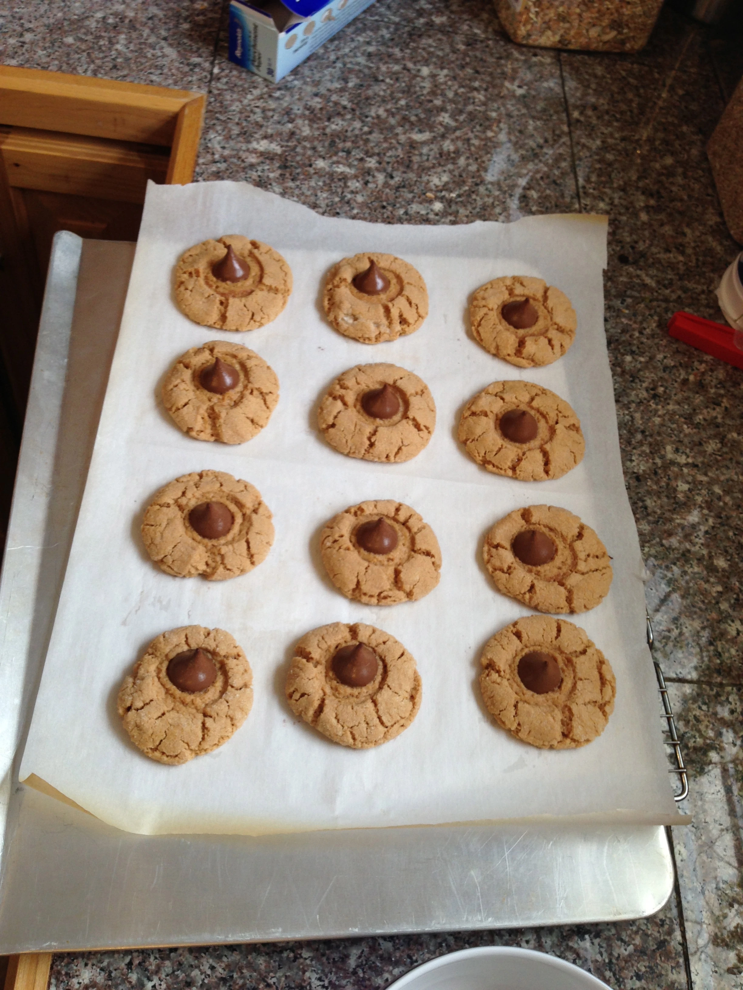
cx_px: 372
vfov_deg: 55.4
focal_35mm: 33
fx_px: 944
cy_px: 495
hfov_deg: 42.9
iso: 50
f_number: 2.4
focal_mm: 4.13
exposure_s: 1/40
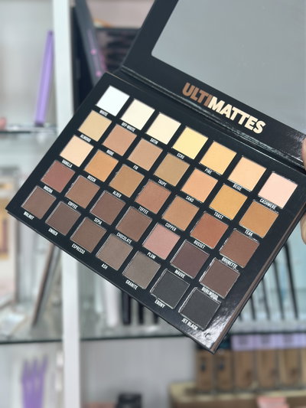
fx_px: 566
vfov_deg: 39.6
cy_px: 204
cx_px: 153
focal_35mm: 48
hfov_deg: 30.3
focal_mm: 6.86
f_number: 1.78
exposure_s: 1/100
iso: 80
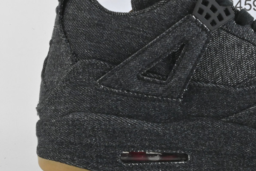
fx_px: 789
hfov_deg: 18.1
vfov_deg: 12.3
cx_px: 240
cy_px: 78
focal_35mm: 111
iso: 1600
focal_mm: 37
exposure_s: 1/10
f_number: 36
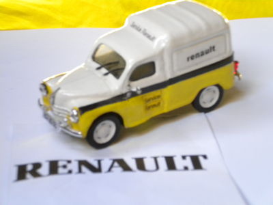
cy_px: 102
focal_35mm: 105
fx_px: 828
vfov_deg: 14.1
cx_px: 136
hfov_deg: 18.7
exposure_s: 1/47.8
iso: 400
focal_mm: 18.9
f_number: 5.9
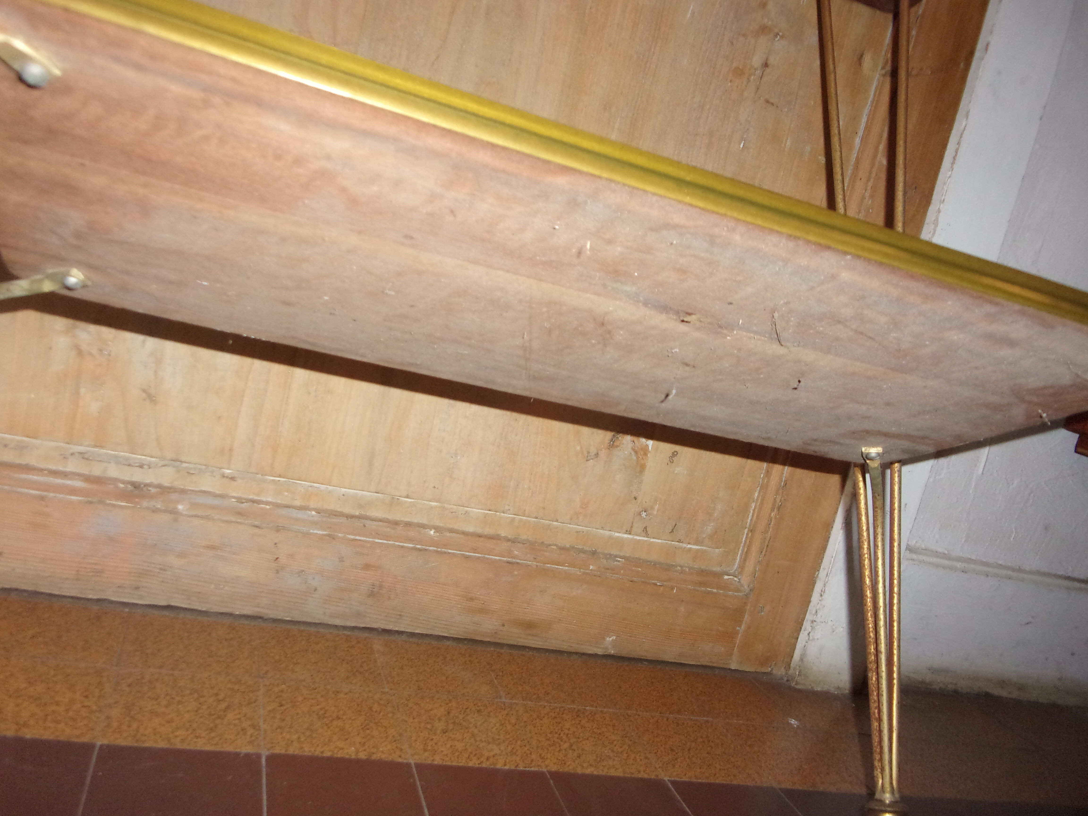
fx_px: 880
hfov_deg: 63.4
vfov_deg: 49.7
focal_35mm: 28
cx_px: 544
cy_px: 408
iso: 200
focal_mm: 5.1
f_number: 3.9
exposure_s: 1/34
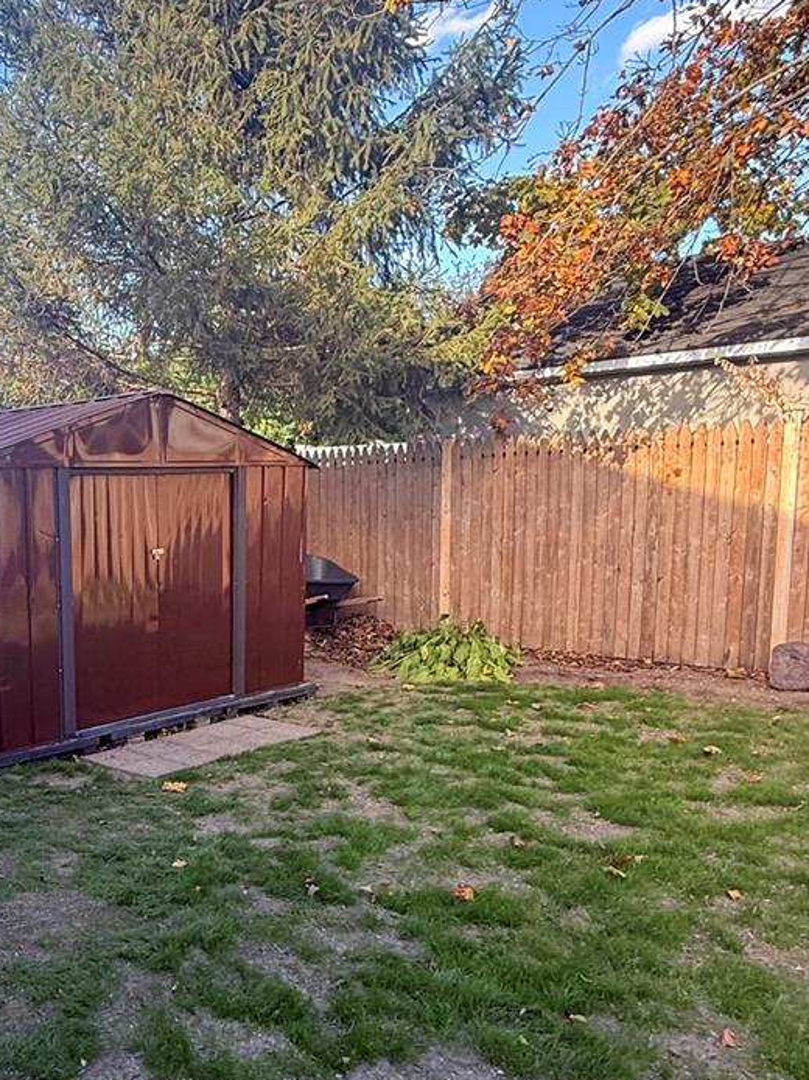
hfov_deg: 41.7
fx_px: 967
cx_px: 76
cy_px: 643
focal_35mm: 31
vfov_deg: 58.0
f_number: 2.2
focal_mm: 2.22
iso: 64
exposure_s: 1/184
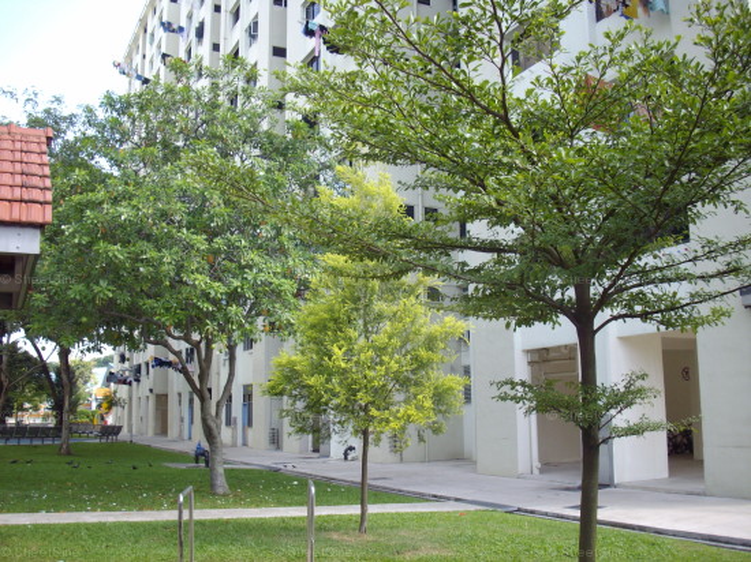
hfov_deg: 50.2
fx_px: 802
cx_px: 376
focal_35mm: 37
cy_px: 281
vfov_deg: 38.6
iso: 80
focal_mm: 6.2
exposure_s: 1/50
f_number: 5.6
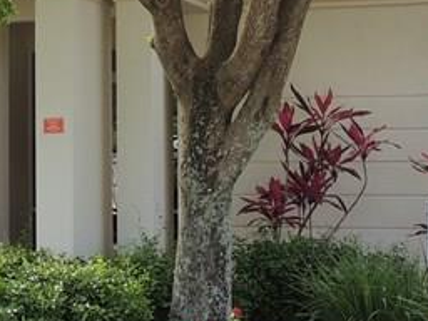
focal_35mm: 96
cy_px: 95
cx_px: 127
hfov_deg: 20.3
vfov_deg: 15.4
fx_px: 1187
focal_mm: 4.3
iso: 100
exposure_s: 1/200
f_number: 3
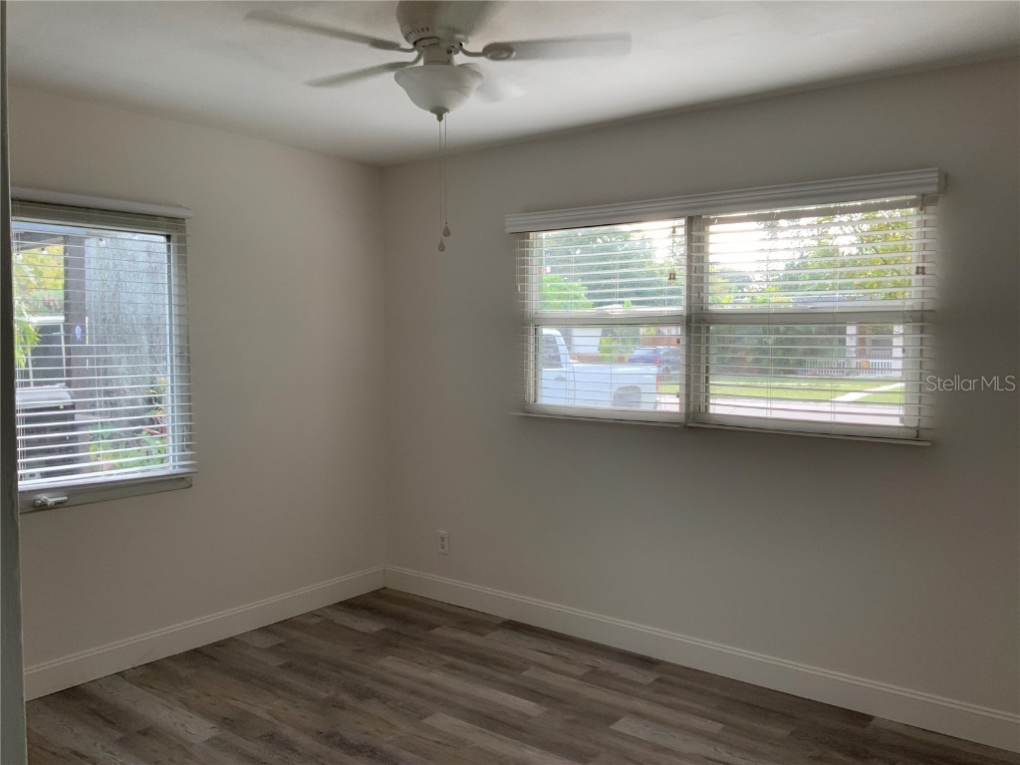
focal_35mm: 29
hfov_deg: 61.7
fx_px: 855
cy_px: 382
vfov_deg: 48.2
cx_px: 510
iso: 64
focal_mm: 3
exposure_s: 1/120
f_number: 1.8
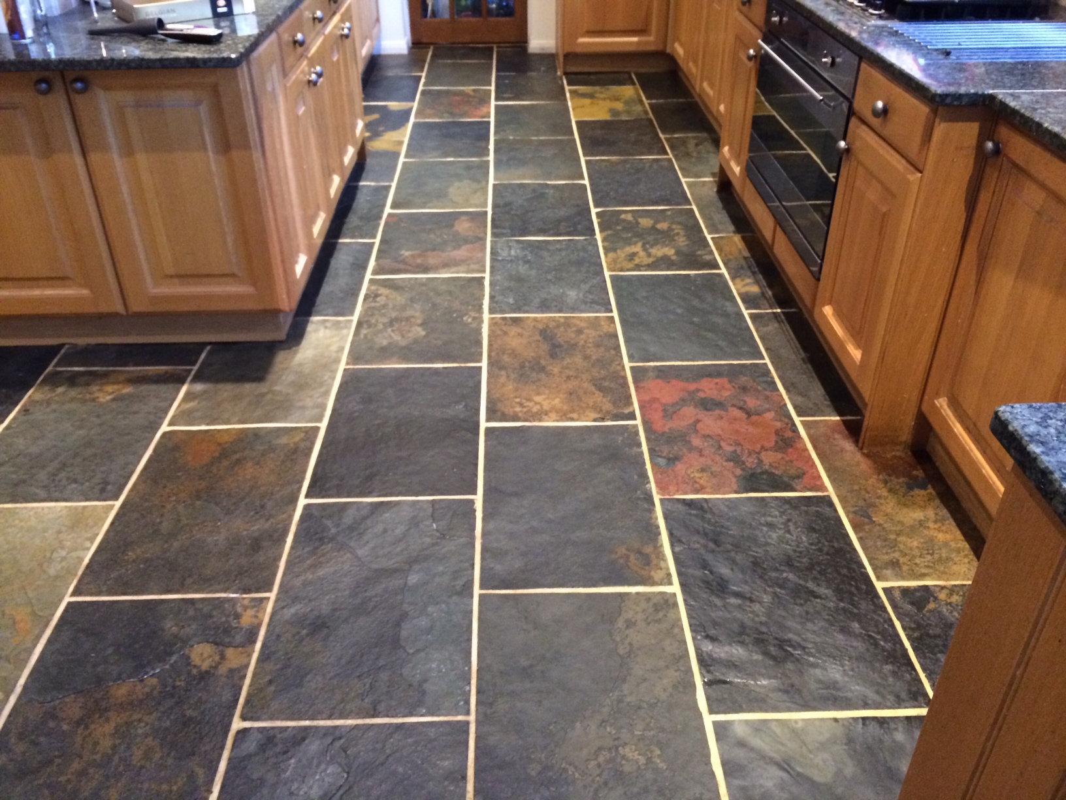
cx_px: 533
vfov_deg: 46.8
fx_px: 924
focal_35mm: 30
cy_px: 400
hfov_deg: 60.0
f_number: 2.2
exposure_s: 1/15
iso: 320
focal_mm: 4.12
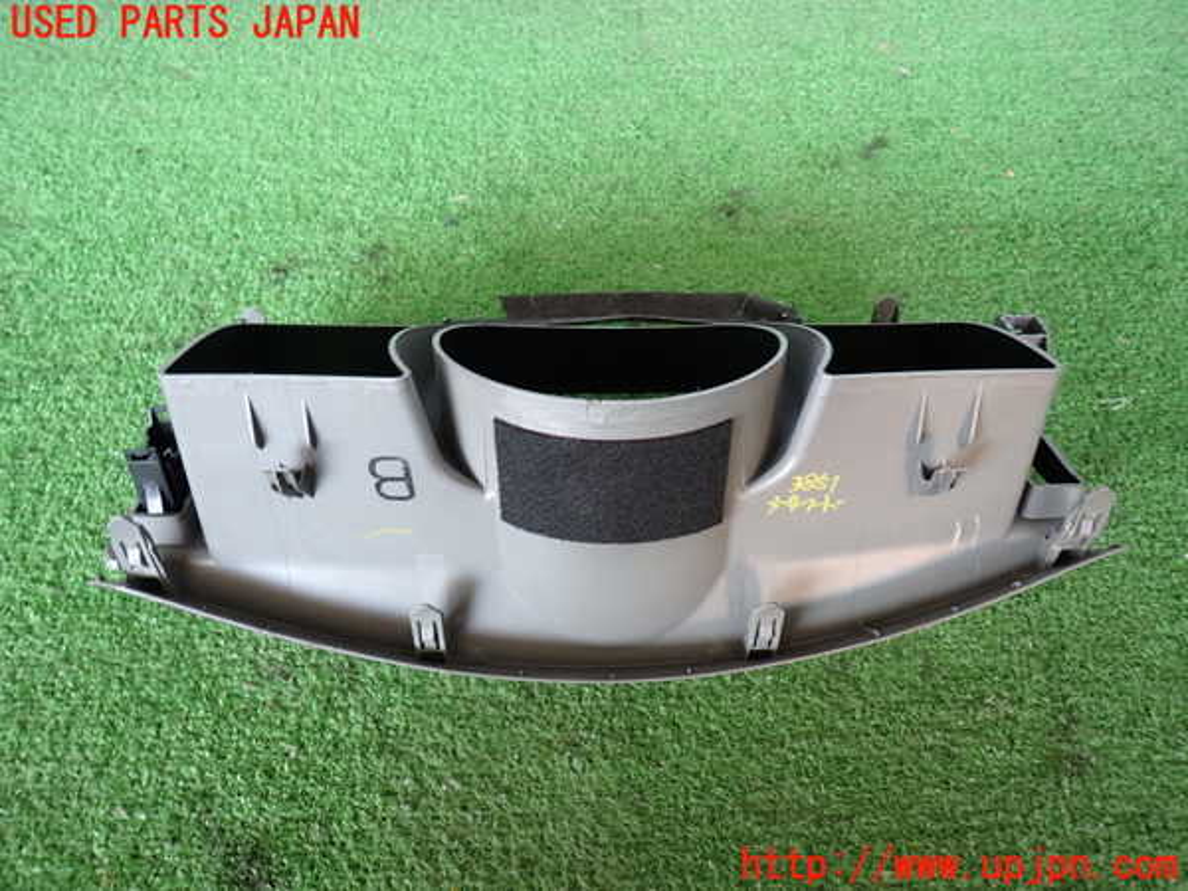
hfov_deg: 69.4
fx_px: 858
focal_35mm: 25
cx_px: 594
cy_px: 446
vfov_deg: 54.9
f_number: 2
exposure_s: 1/40
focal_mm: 4.5
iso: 200
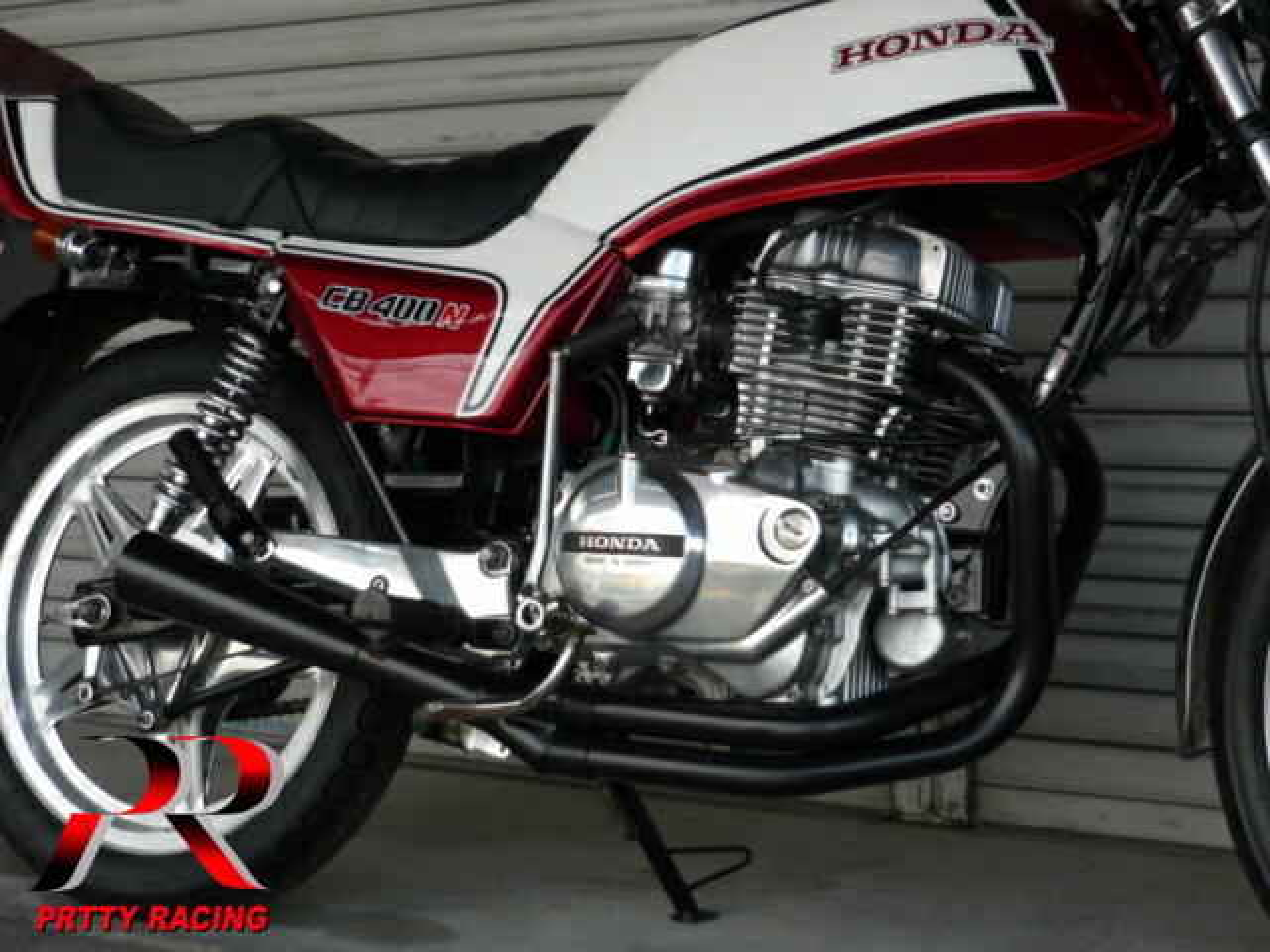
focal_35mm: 61
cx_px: 635
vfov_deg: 24.0
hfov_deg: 31.7
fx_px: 2238
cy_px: 476
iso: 100
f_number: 2.9
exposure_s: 1/320
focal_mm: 6.3
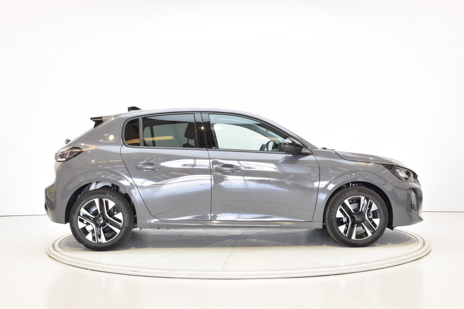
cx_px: 232
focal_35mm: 48
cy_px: 154
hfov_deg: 41.1
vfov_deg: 28.1
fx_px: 619
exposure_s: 1/2
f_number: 11
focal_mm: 32
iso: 100
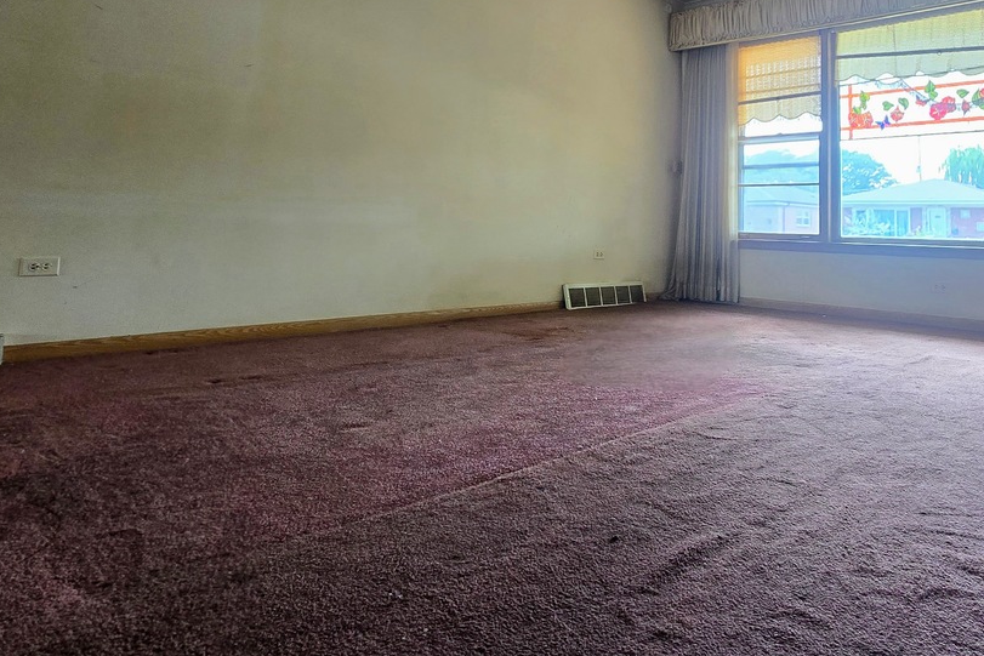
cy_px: 153
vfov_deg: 50.6
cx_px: 635
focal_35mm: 24
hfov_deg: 72.1
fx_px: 656
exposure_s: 1/60.2
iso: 100
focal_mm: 2.2
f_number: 2.2
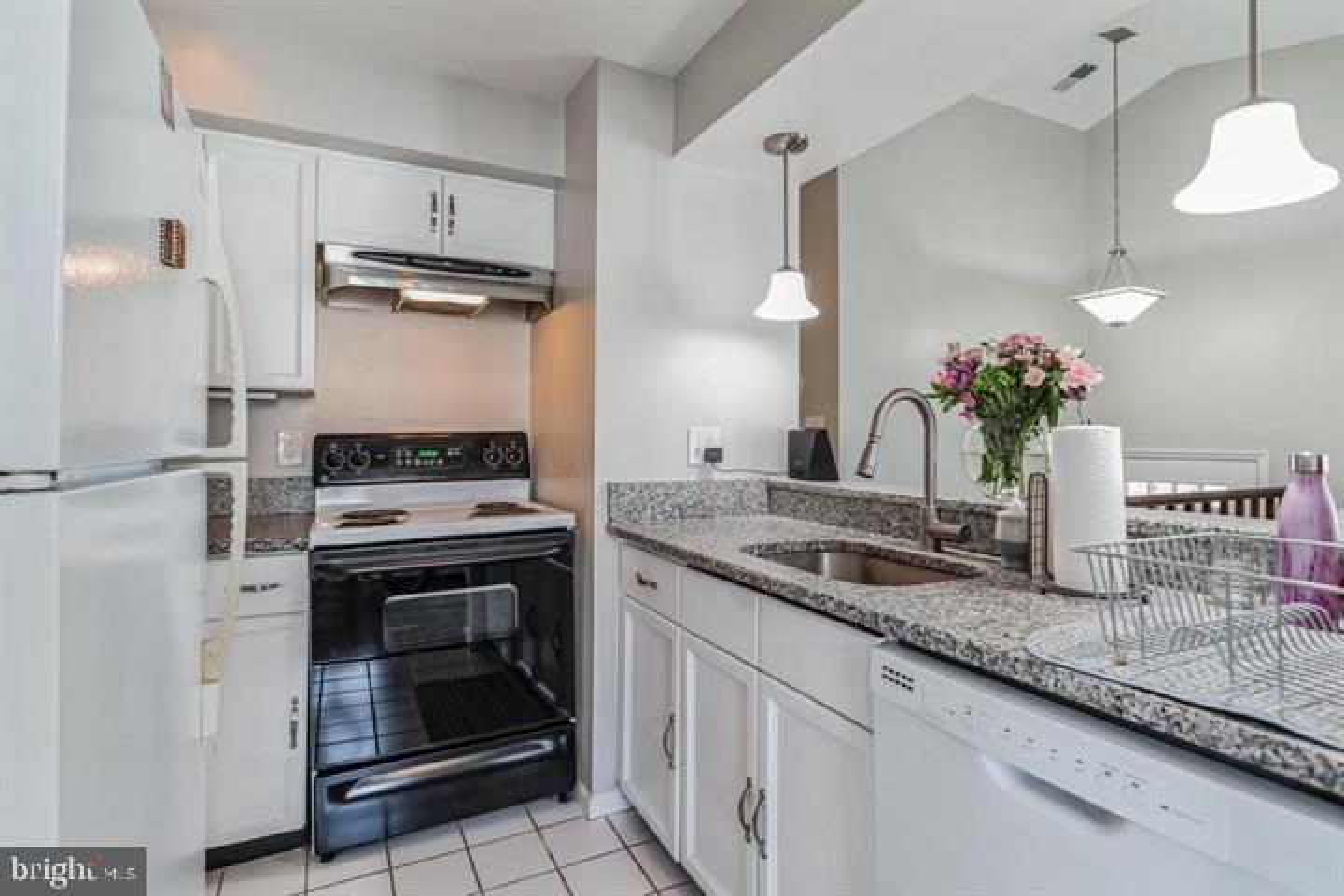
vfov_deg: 67.4
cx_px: 672
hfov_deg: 90.0
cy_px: 448
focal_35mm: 18
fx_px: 672
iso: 400
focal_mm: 18
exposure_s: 1/13
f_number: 8
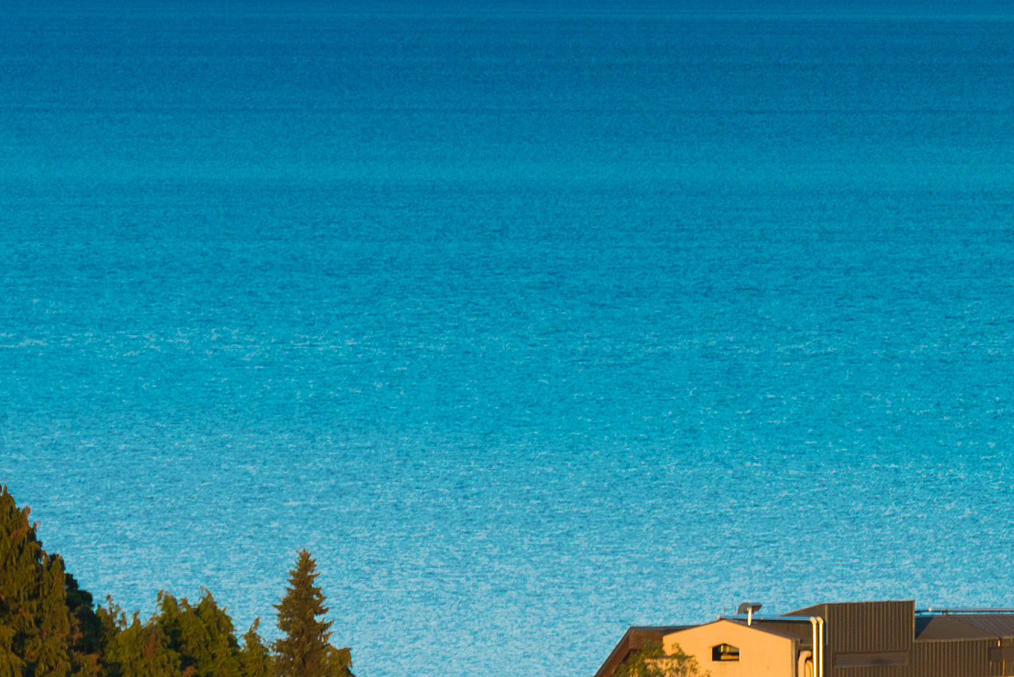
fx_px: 25923
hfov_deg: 2.2
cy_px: 117
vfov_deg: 1.5
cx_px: 1649
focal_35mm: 920
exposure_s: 1/40
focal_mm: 170
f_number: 8
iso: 100
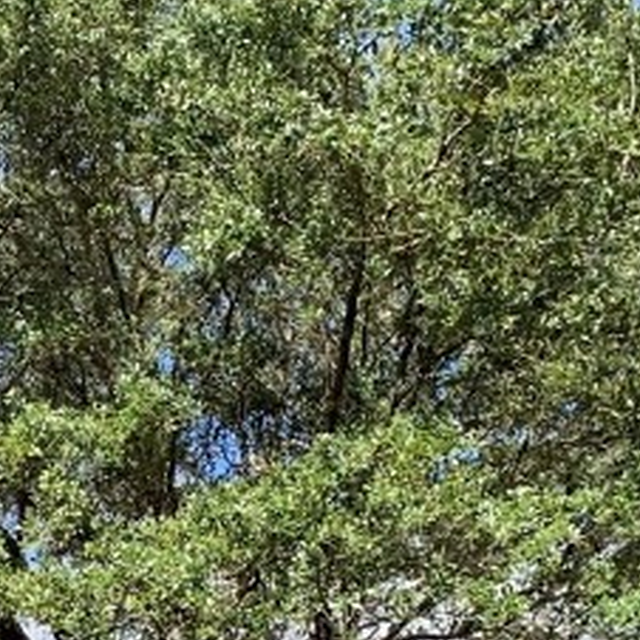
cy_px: 983
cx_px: -255
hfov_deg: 15.7
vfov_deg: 15.4
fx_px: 2175
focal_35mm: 104
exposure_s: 1/664
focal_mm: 4.25
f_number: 1.8
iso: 25
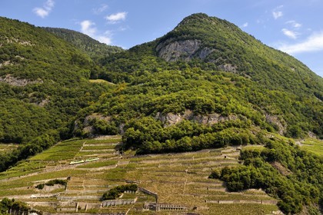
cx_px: 162
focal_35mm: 50
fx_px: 449
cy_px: 108
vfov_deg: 27.0
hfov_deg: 39.6
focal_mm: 50
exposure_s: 1/250
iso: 200
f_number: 9
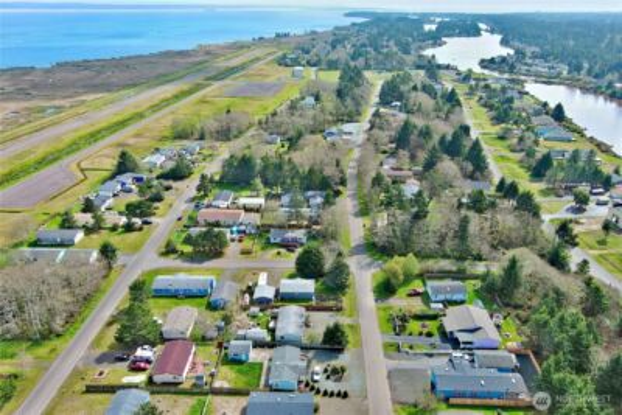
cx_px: 311
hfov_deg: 63.6
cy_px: 208
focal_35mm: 29
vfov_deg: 45.0
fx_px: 501
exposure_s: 1/909
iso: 100
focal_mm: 10.57
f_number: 2.8
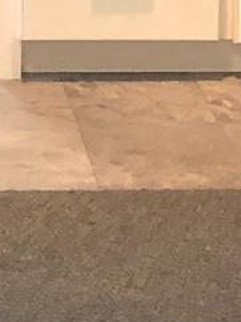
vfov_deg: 8.0
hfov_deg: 6.1
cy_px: -307
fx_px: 2204
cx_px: -181
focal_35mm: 237
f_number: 1.8
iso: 80
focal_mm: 3.99
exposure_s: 1/15
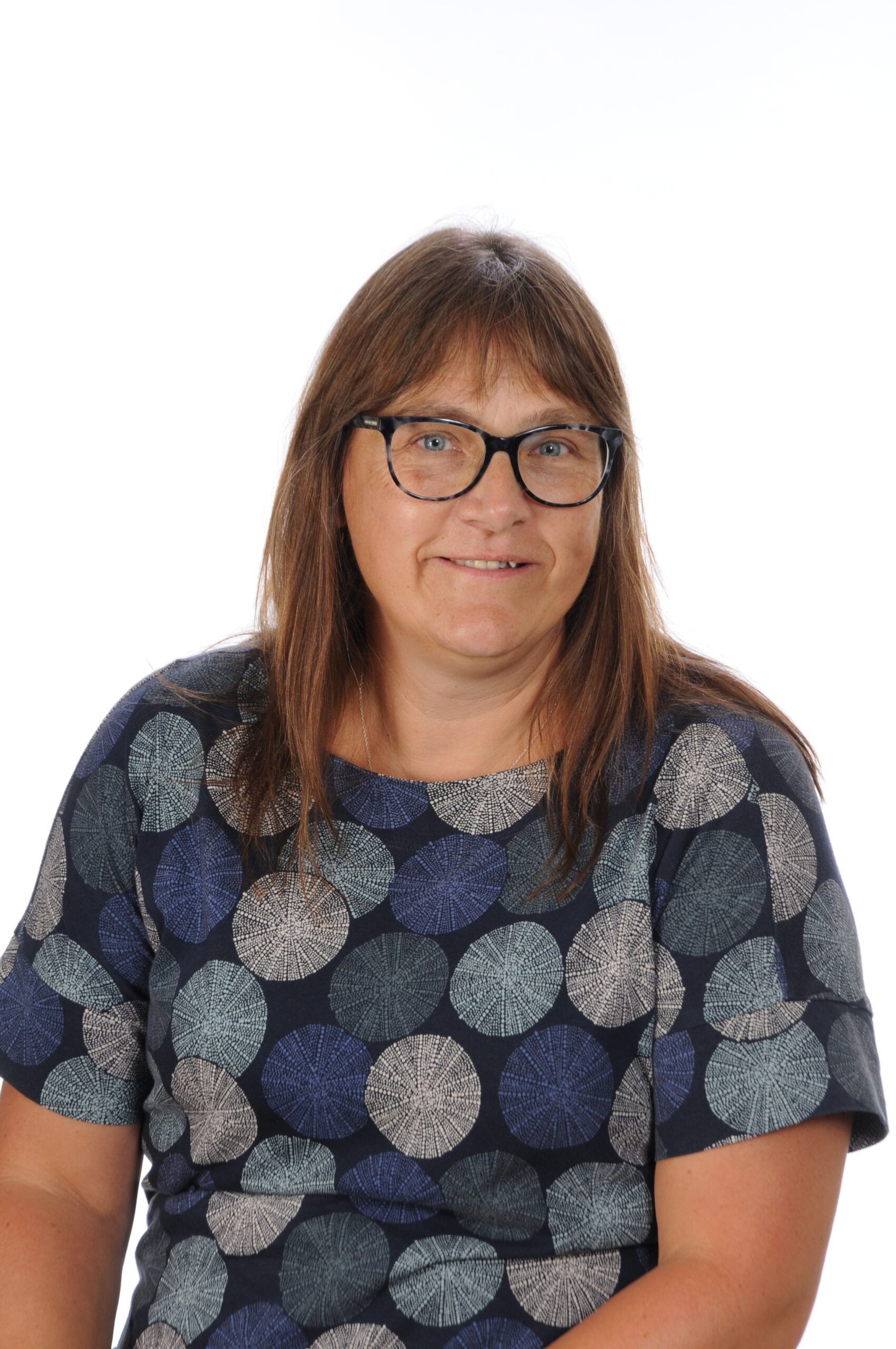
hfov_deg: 9.3
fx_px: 5502
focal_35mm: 147
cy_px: 674
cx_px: 448
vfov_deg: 14.0
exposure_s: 1/160
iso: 200
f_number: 11
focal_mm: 98
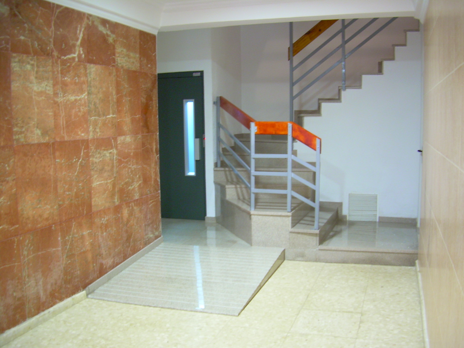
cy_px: 174
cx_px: 232
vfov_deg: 37.7
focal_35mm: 38
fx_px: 509
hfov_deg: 49.0
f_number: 2.8
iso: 130
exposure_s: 1/2
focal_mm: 6.3
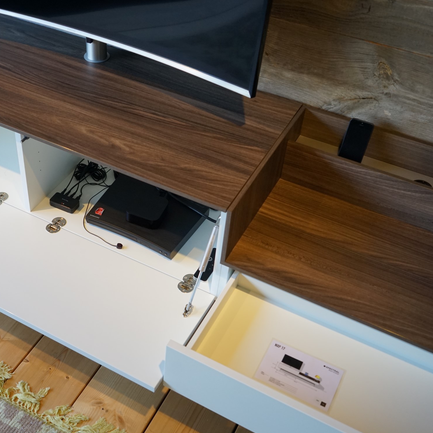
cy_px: 217
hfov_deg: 36.8
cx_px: 119
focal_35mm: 45
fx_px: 637
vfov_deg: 37.6
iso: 1000
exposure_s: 1/160
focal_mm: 35
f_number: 4
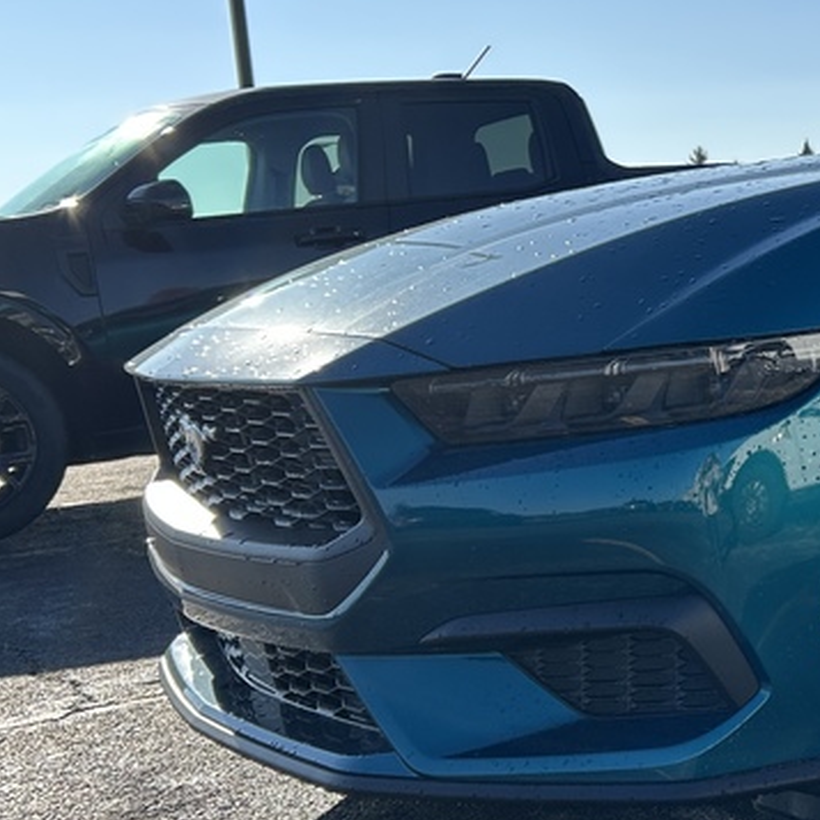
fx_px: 1769
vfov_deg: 26.1
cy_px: 416
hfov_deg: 22.9
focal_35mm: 66
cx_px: 1093
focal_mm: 5.7
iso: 50
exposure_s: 1/3356
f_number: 1.5
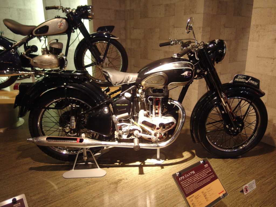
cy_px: 104
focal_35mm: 30
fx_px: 239
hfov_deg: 60.0
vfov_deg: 46.8
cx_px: 138
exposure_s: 1/50
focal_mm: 6.4
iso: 500
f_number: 1.9
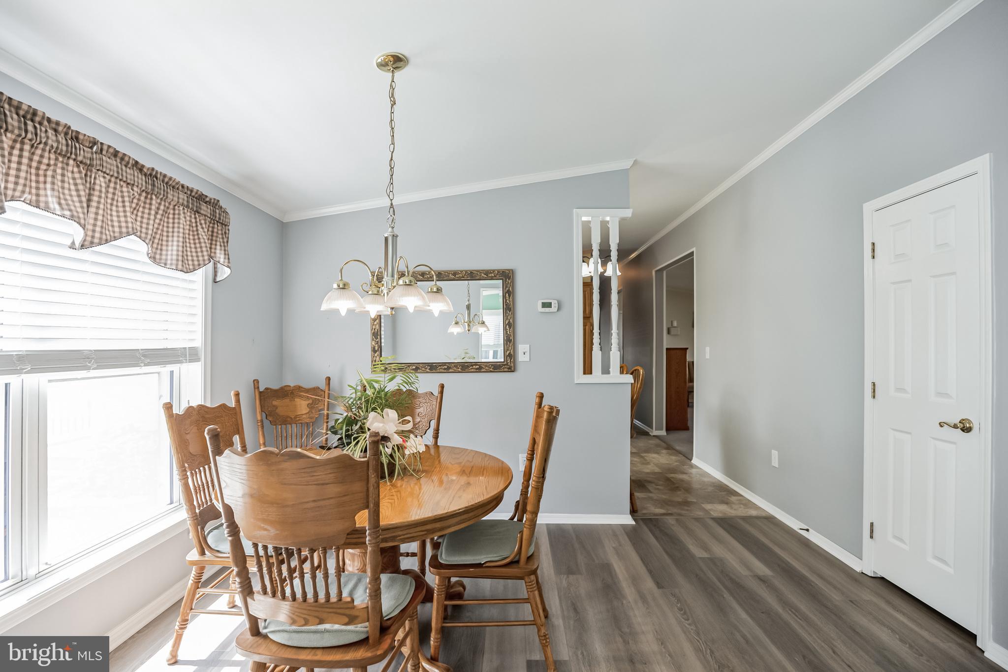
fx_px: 448
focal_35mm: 16
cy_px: 336
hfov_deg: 96.7
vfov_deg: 73.7
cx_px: 504
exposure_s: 1/60
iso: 200
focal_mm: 16
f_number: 4
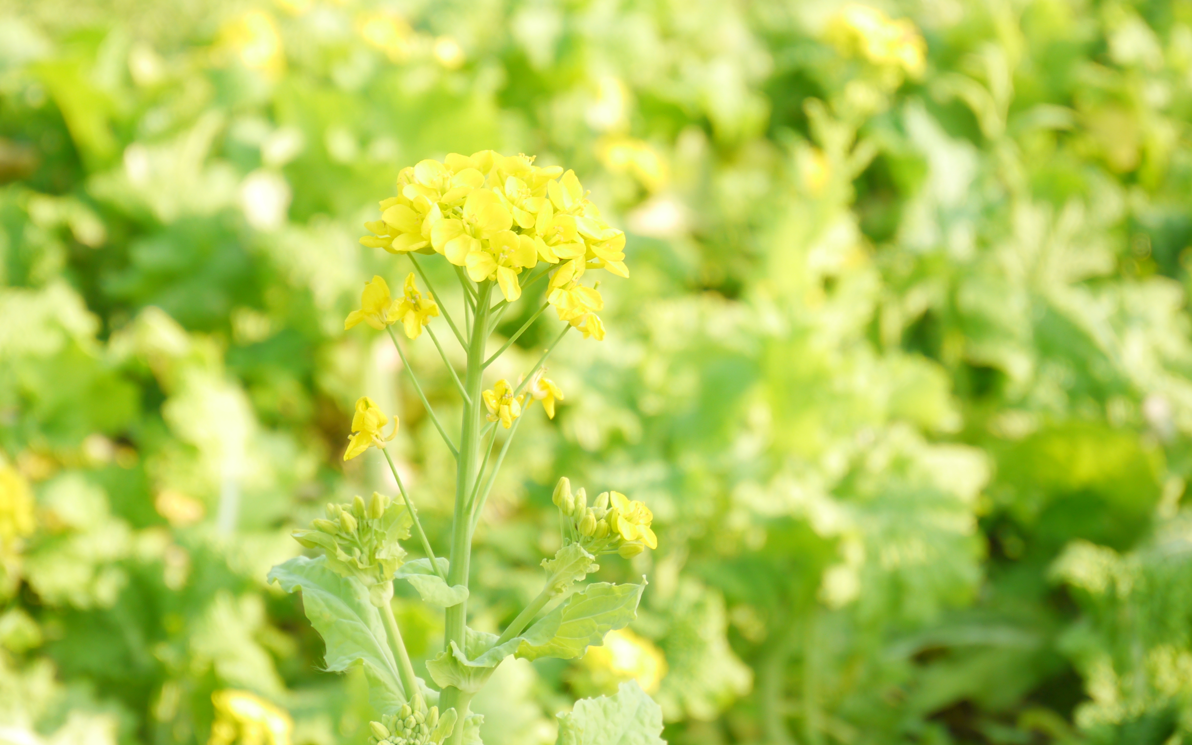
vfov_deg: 12.3
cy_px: 249
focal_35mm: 106
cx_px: 488
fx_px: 3444
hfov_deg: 19.6
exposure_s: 1/160
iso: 160
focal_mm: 42
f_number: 5.6
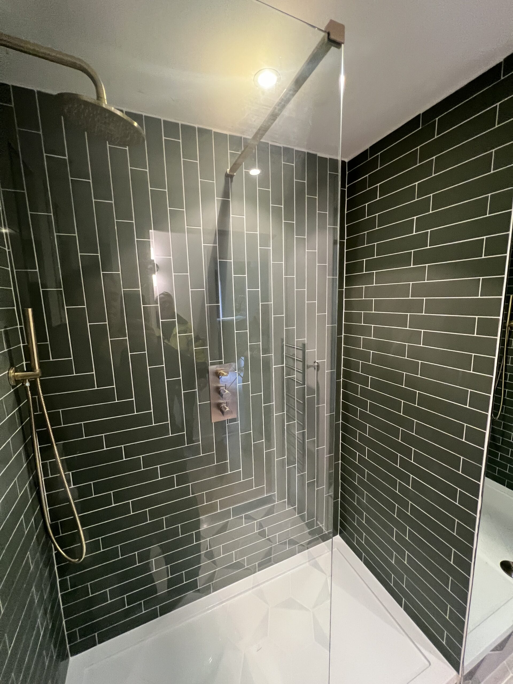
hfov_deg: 89.9
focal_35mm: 13
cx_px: 256
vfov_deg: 106.2
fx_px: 257
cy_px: 342
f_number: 1.8
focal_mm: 1.57
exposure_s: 1/50
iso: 400
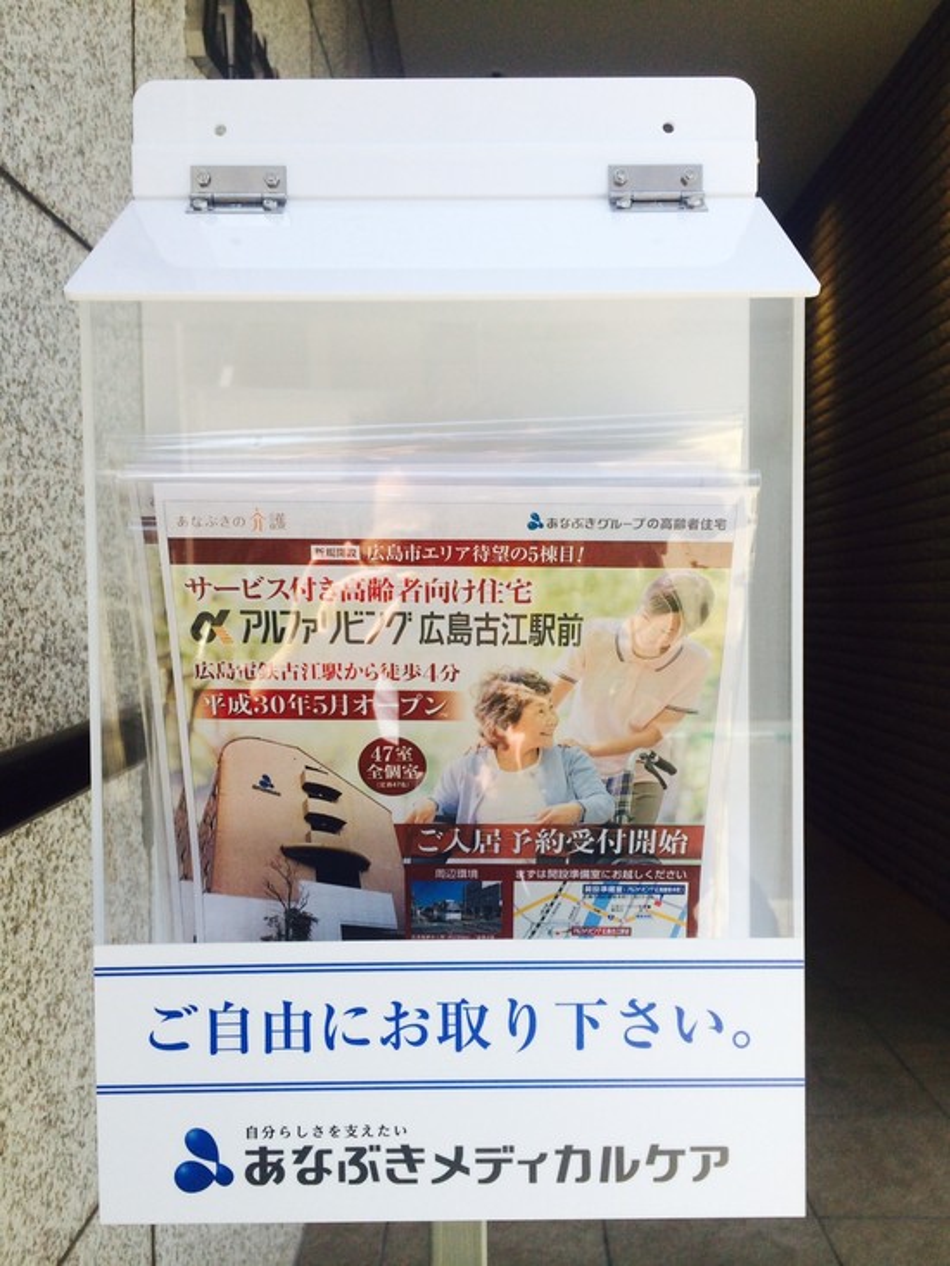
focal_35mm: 30
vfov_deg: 60.0
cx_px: 475
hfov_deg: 46.8
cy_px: 633
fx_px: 1097
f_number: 2.2
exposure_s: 1/586
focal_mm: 4.12
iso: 32
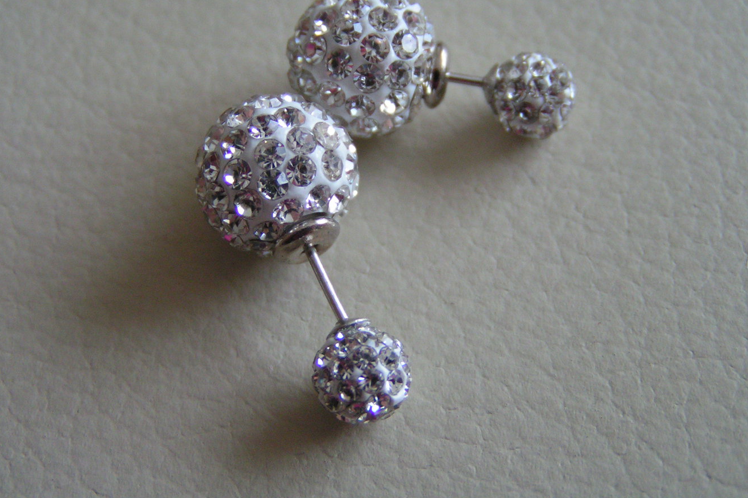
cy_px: 227
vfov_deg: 20.6
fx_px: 1371
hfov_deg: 30.5
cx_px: 374
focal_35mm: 66
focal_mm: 9.7
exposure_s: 1/40
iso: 200
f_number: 3.2
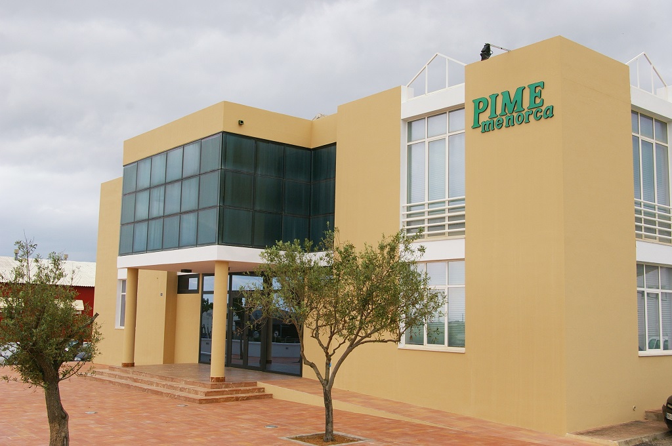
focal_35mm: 39
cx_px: 336
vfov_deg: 34.1
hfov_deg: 49.6
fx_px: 727
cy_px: 223
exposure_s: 1/180
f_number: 8
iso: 200
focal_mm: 26
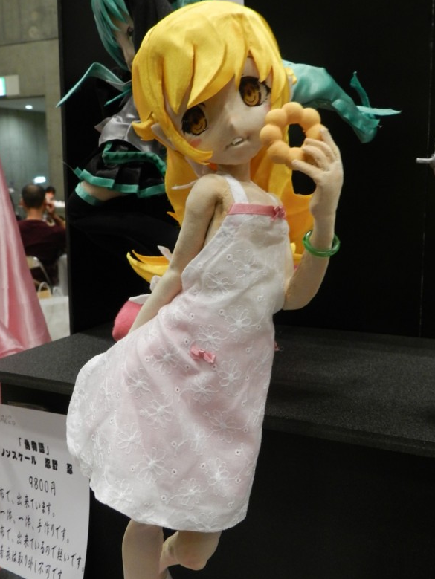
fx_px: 653
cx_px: 220
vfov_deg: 47.8
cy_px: 289
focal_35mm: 39
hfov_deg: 36.8
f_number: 4
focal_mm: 6.7
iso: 400
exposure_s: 1/20
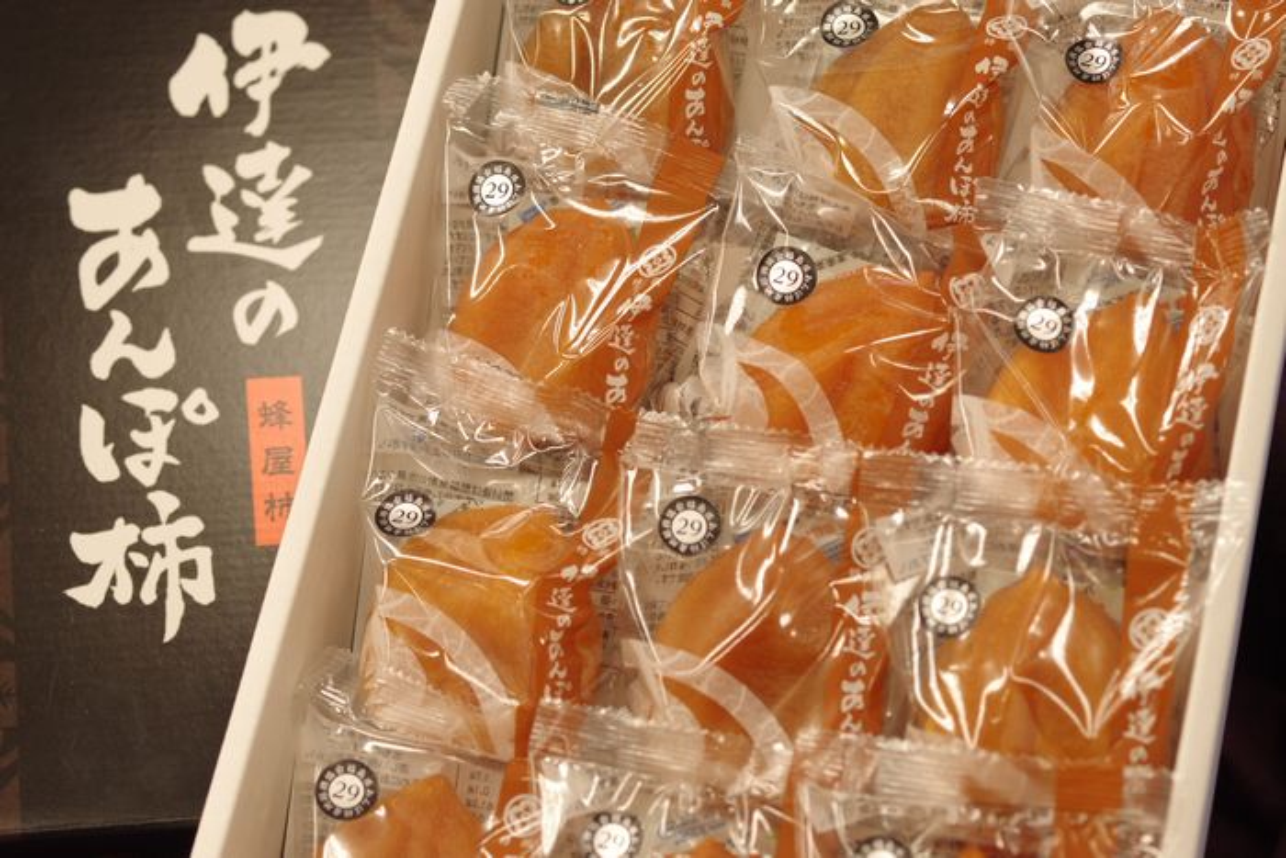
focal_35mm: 75
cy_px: 429
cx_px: 643
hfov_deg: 27.0
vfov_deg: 18.2
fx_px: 2680
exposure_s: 1/100
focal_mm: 50
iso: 800
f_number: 4
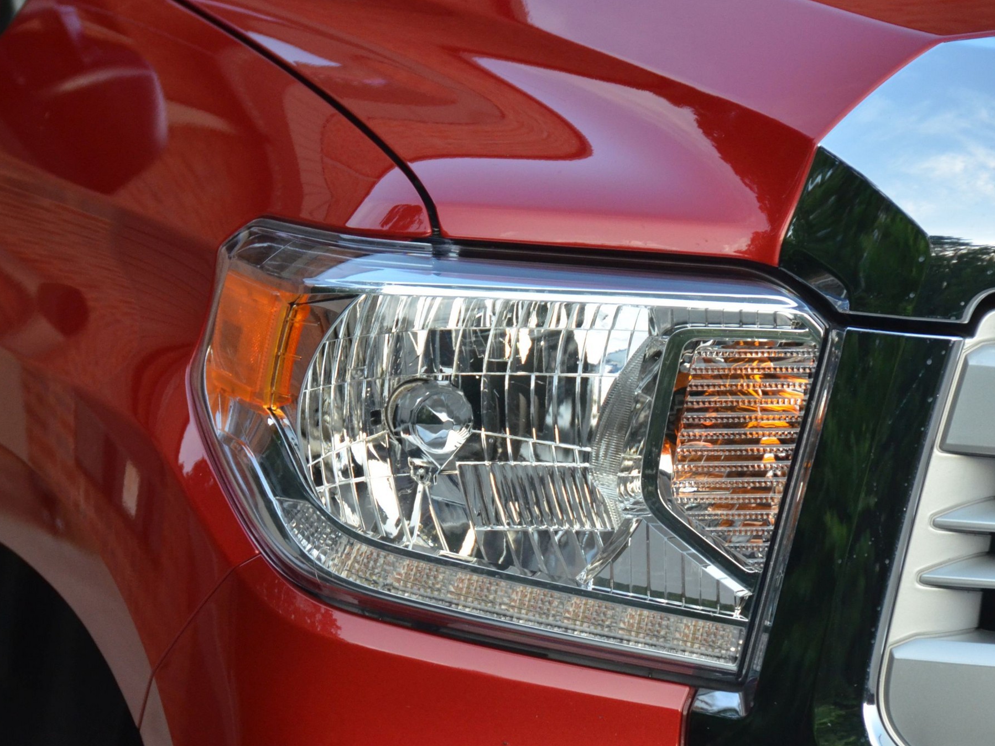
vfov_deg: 3.7
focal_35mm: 400
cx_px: 436
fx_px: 11497
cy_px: 396
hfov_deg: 5.0
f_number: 5.6
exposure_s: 1/500
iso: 1400
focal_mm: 200
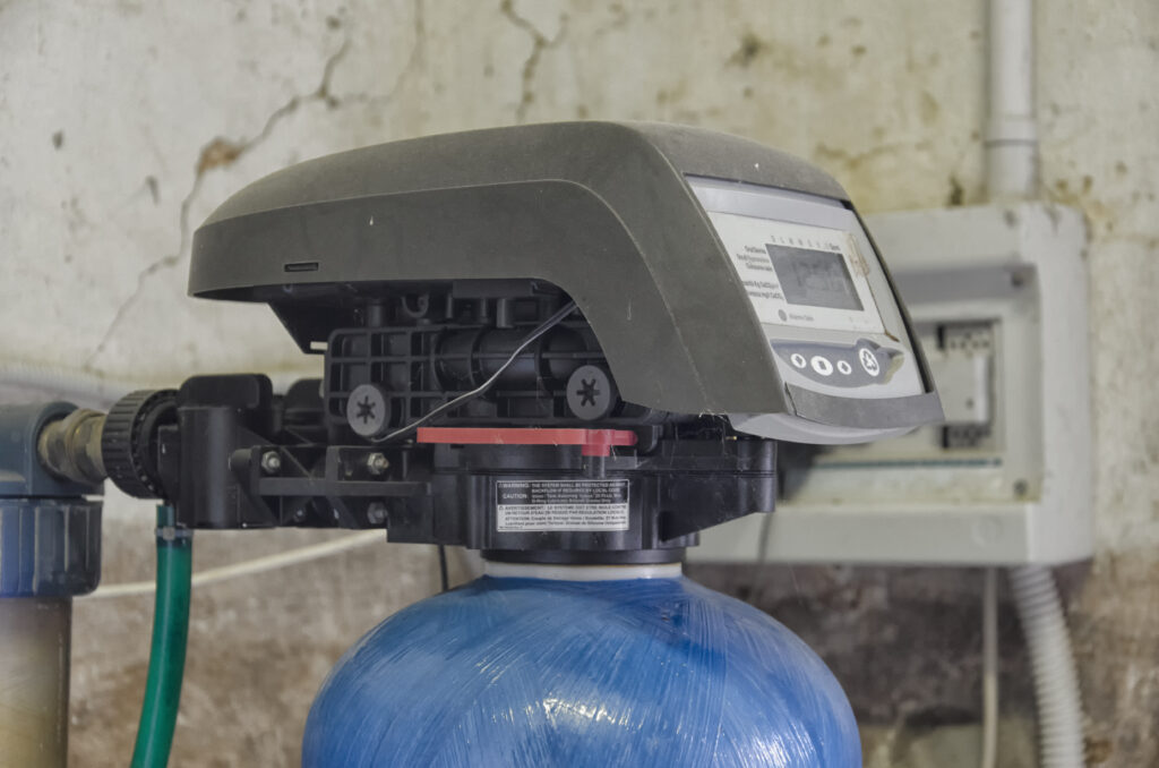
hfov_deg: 26.0
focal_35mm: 78
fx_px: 2506
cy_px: 384
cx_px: 580
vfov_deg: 17.4
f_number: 5
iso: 1600
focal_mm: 52
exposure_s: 1/25
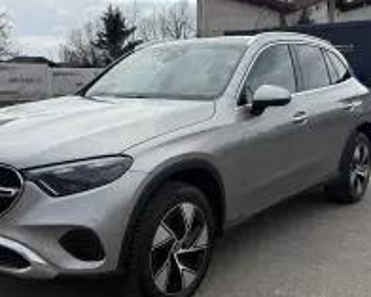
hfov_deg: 42.8
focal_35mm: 43
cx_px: 159
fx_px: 472
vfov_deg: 34.9
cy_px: 163
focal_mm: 6.76
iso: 100
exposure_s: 1/6711
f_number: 1.78
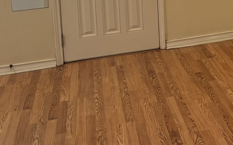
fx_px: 476
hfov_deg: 25.1
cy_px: -73
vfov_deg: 15.9
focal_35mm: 75
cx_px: 270
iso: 160
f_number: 1.6
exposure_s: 1/60
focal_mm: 5.96
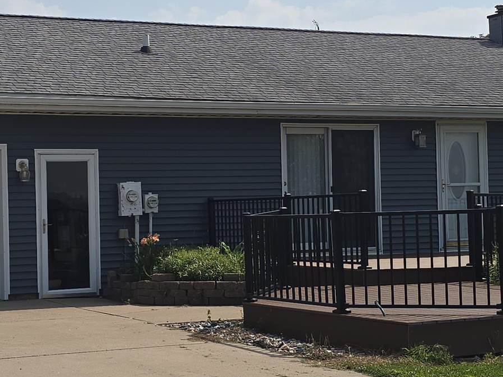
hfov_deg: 24.6
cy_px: 205
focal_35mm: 79
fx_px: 1148
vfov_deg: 18.7
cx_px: 161
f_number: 1.7
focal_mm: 6.3
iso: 12
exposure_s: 1/1874
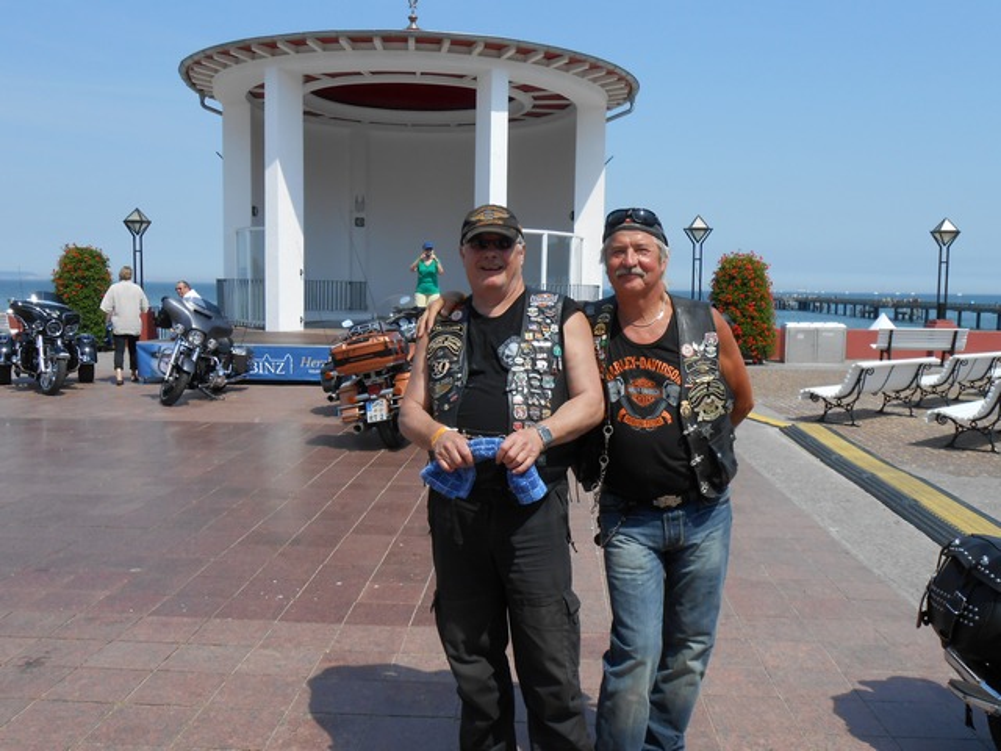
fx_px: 983
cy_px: 376
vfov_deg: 41.8
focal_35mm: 34
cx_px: 500
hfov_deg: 54.0
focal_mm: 6
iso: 80
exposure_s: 1/800
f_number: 3.9
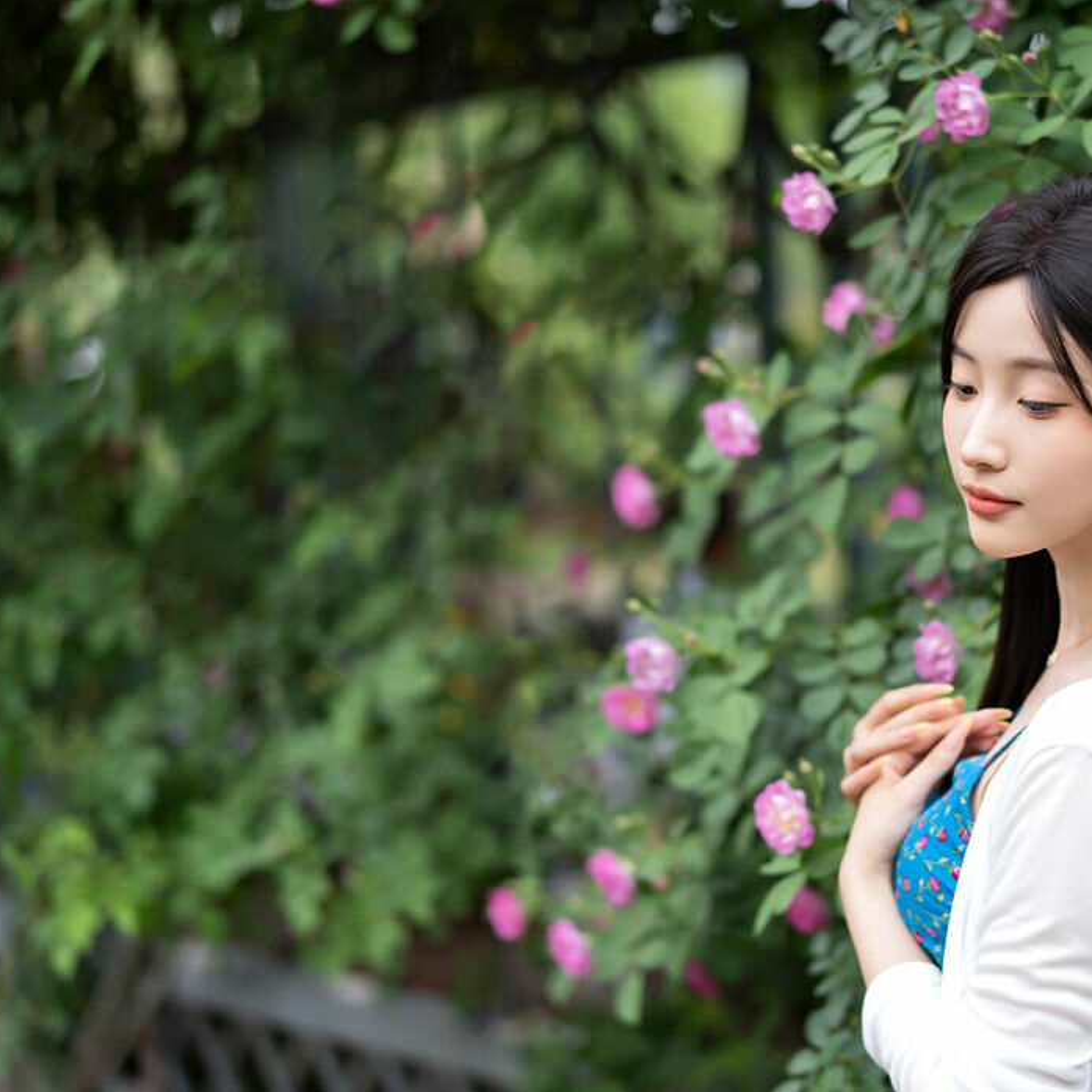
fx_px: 2284
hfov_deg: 26.8
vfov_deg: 26.9
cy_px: 545
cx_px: 711
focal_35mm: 64
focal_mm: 50
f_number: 1.4
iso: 100
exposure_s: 1/640
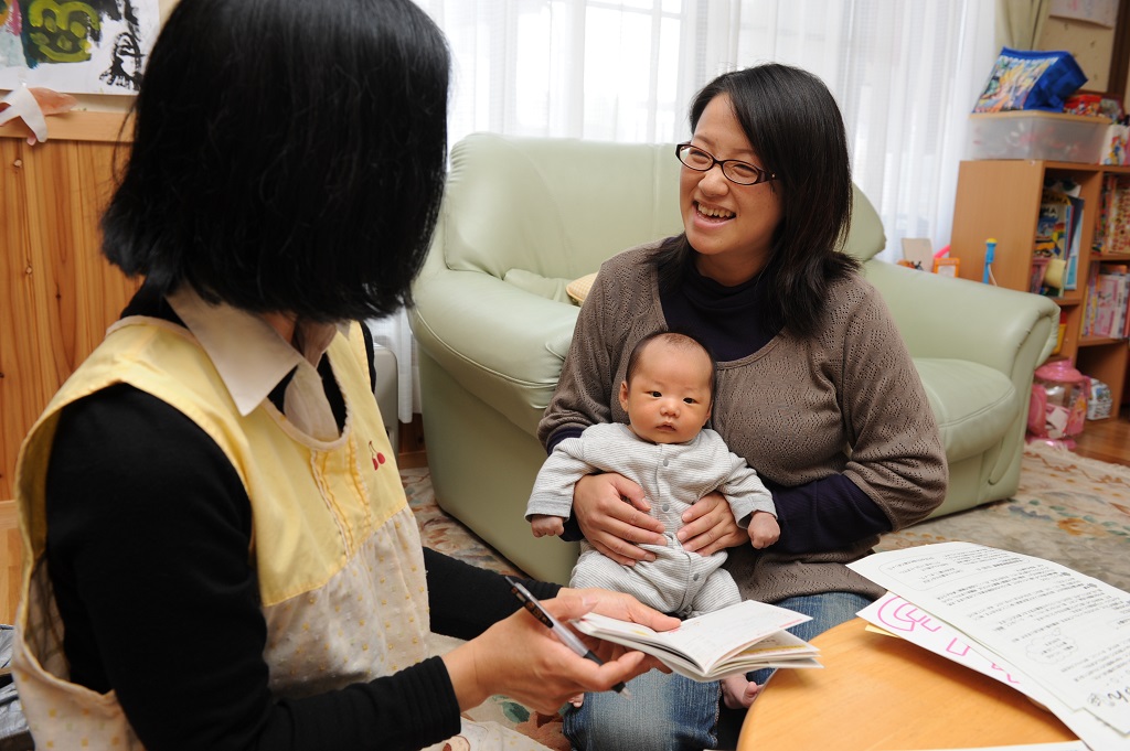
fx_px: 972
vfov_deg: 42.3
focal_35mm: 31
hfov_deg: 60.3
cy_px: 376
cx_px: 565
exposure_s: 1/60
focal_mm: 31
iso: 400
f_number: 5.6
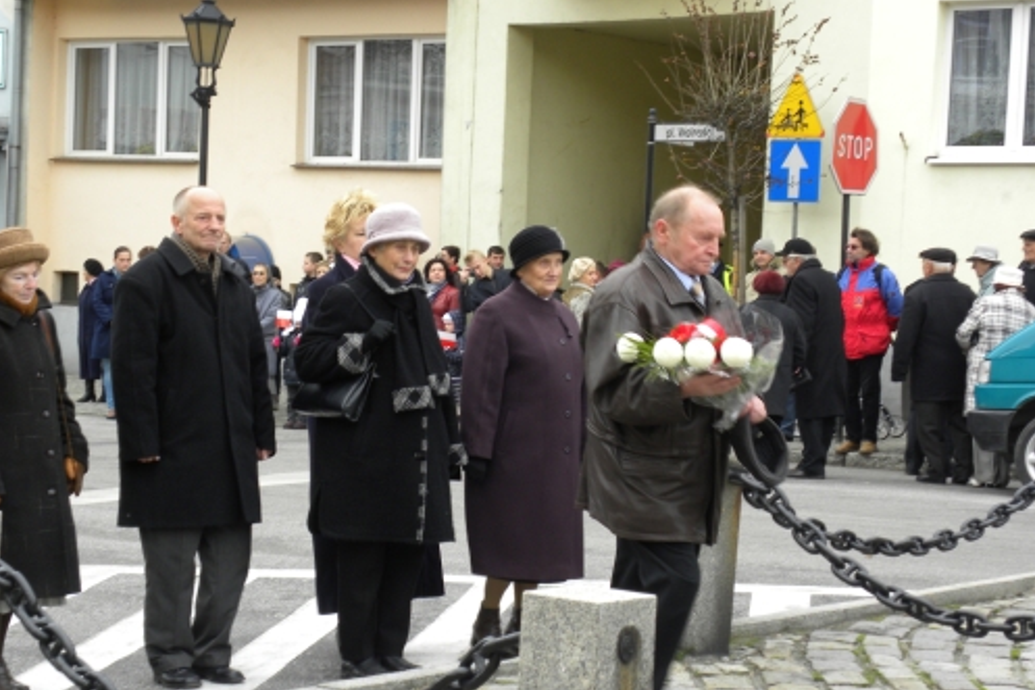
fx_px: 2558
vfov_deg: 15.3
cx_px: 516
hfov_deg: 22.9
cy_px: 378
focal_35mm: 89
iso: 82
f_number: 4
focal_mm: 15.1
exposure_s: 1/67.6
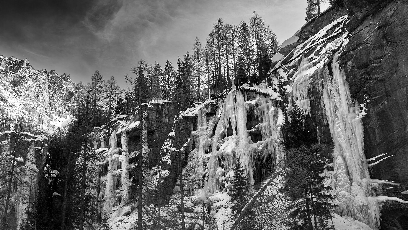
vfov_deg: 29.6
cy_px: 145
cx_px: 195
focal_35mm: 40
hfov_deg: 50.5
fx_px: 433
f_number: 8
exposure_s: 1/500
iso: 560
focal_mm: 35
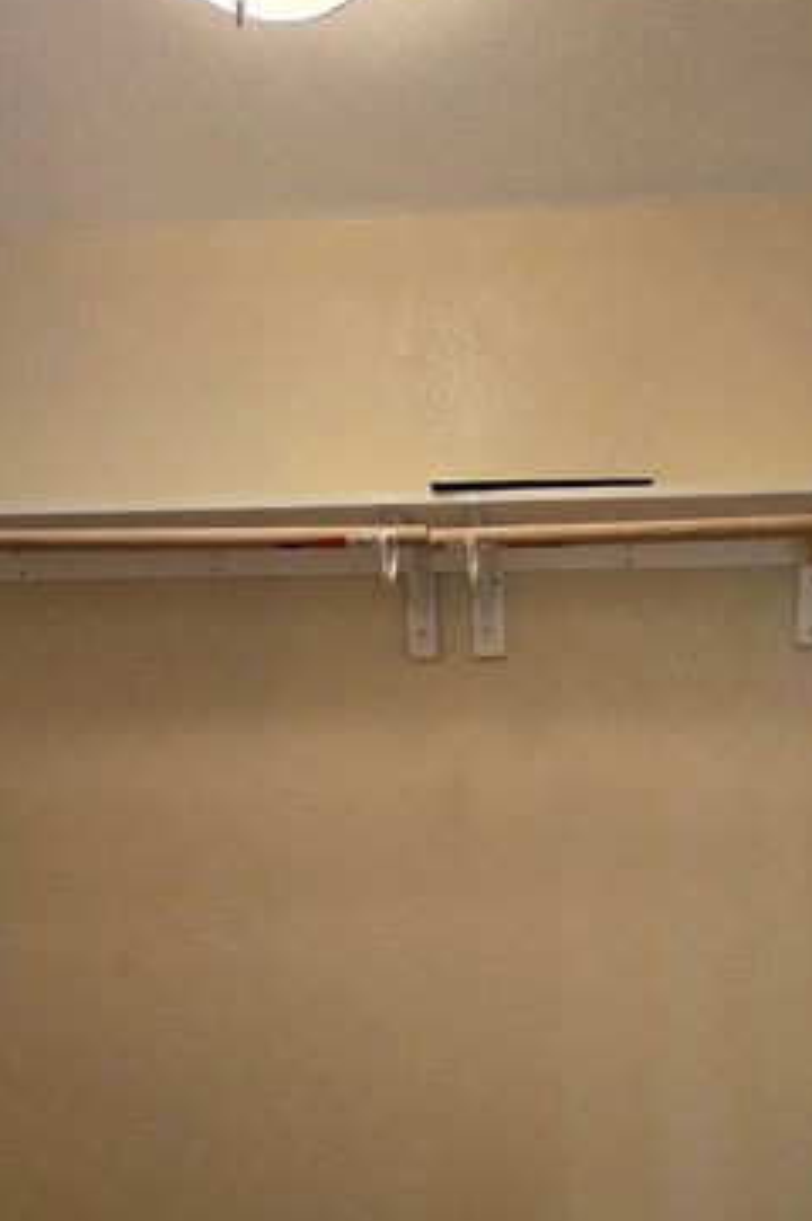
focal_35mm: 24
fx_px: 813
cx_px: 535
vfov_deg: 71.6
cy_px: 815
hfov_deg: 52.1
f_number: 2.2
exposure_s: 1/60
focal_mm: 1.7
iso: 125
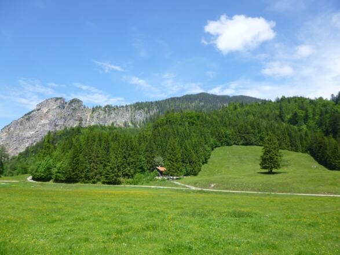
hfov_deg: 69.4
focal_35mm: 25
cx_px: 170
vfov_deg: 54.9
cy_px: 128
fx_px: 246
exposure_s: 1/640
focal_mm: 4.5
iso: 100
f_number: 3.1
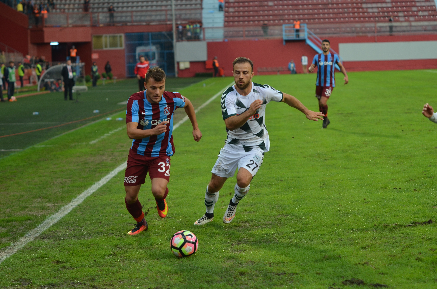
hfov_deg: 19.5
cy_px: 144
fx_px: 1272
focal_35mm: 105
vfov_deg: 13.0
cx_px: 218
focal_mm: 70
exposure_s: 1/500
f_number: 2.8
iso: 250
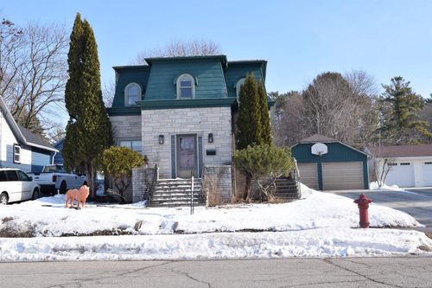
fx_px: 558
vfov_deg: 28.9
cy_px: 144
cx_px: 216
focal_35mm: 46
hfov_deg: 42.3
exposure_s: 1/320
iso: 200
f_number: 9
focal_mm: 31
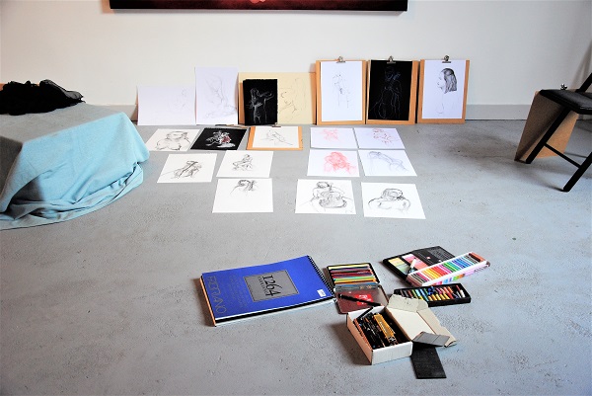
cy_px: 198
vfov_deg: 40.0
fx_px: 543
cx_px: 296
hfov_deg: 57.2
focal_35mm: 33
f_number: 3.8
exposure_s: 1/30
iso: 450
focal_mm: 22
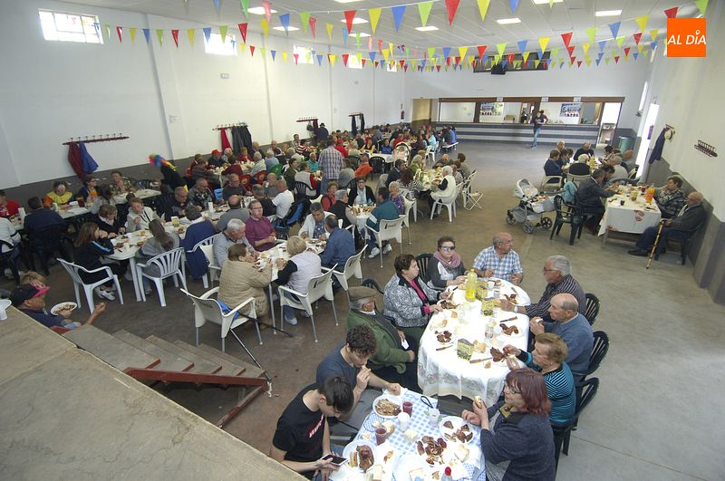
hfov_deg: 90.1
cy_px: 240
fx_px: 362
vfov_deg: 67.2
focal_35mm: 18
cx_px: 362
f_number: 4
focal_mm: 12
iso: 640
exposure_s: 1/40
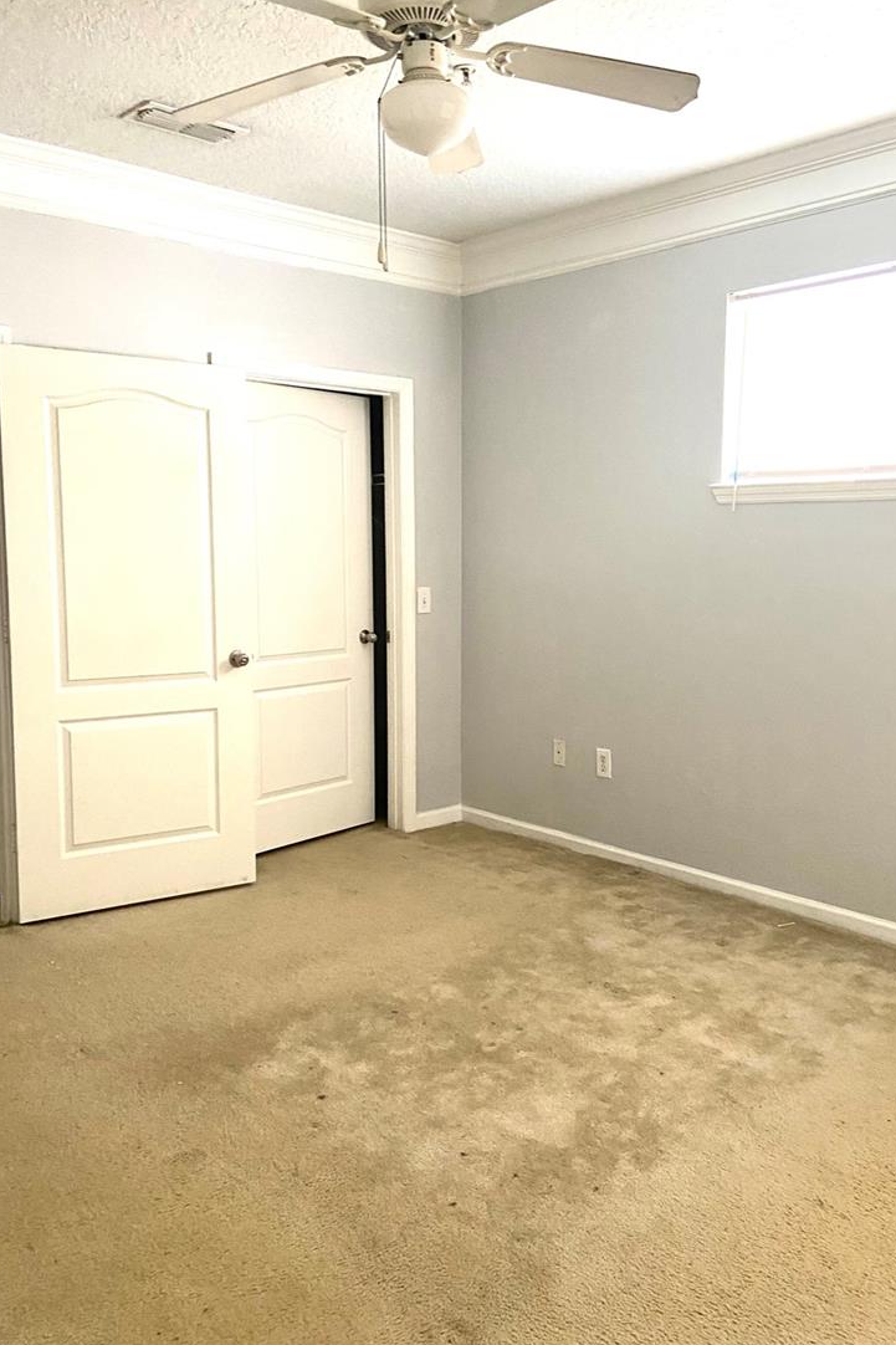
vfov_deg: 61.9
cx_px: 528
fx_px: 1120
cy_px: 644
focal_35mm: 30
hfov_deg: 43.4
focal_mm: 4.25
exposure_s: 1/60
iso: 160
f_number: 1.8
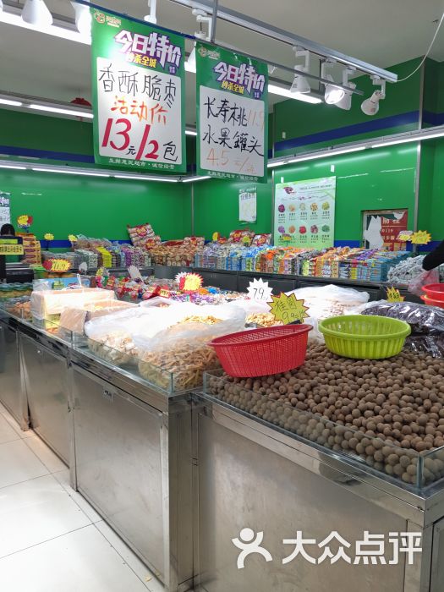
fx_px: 530
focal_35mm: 31
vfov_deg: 58.4
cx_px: 222
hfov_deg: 45.4
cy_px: 296
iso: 64
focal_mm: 4.73
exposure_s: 1/50
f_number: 2.2
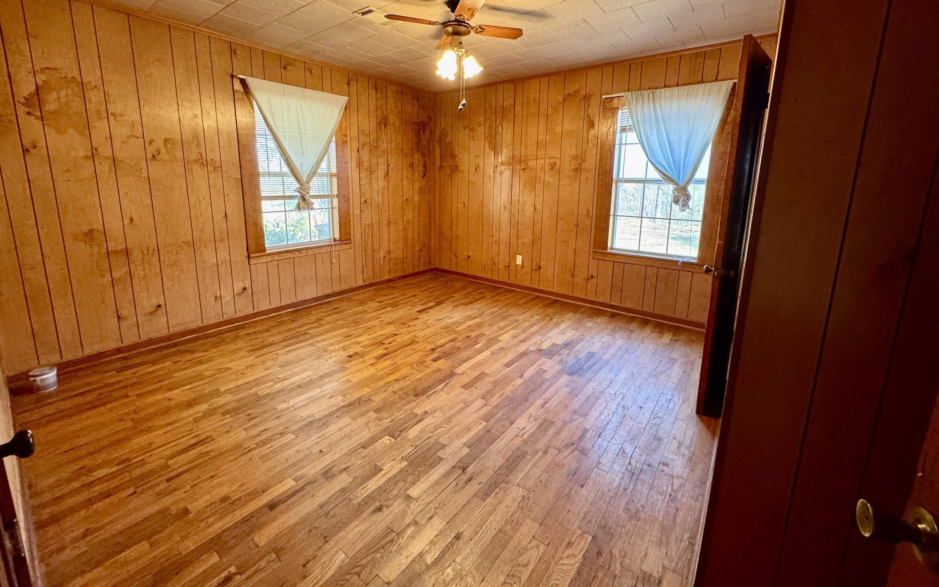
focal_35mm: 15
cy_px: 247
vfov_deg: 74.3
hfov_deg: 101.5
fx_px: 384
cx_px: 465
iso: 400
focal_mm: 2.22
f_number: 2.2
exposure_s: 1/60
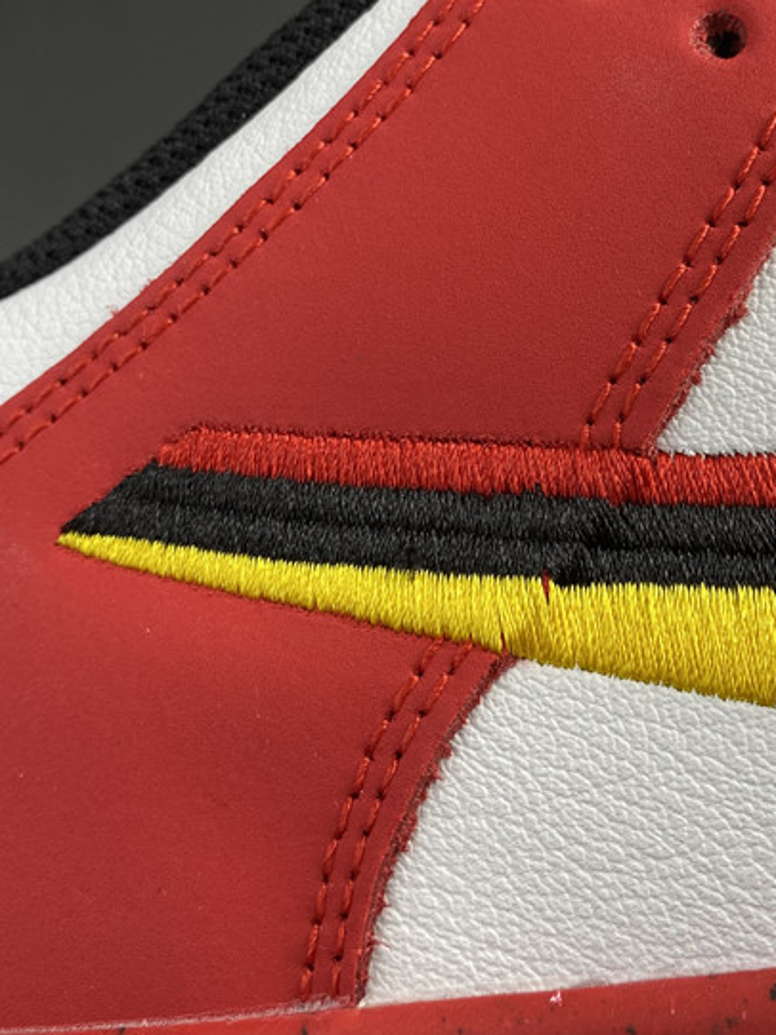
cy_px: 363
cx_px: 604
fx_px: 1436
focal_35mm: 48
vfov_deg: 39.3
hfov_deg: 29.6
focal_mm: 4.25
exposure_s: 1/100
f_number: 1.8
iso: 50
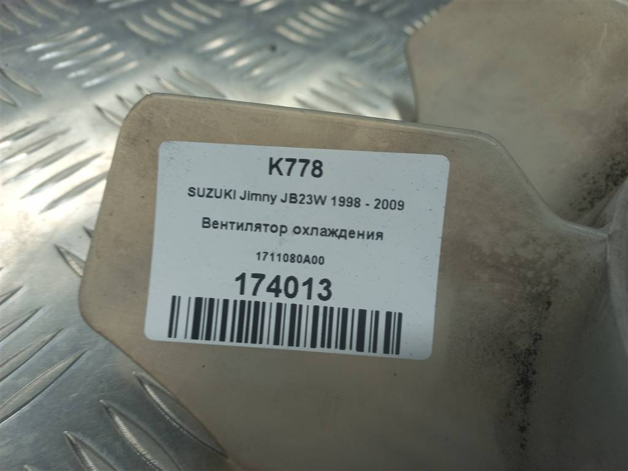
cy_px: 236
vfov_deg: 54.9
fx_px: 454
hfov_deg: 69.4
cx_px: 314
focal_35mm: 25
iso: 64
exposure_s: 1/50
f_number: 1.8
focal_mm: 4.6
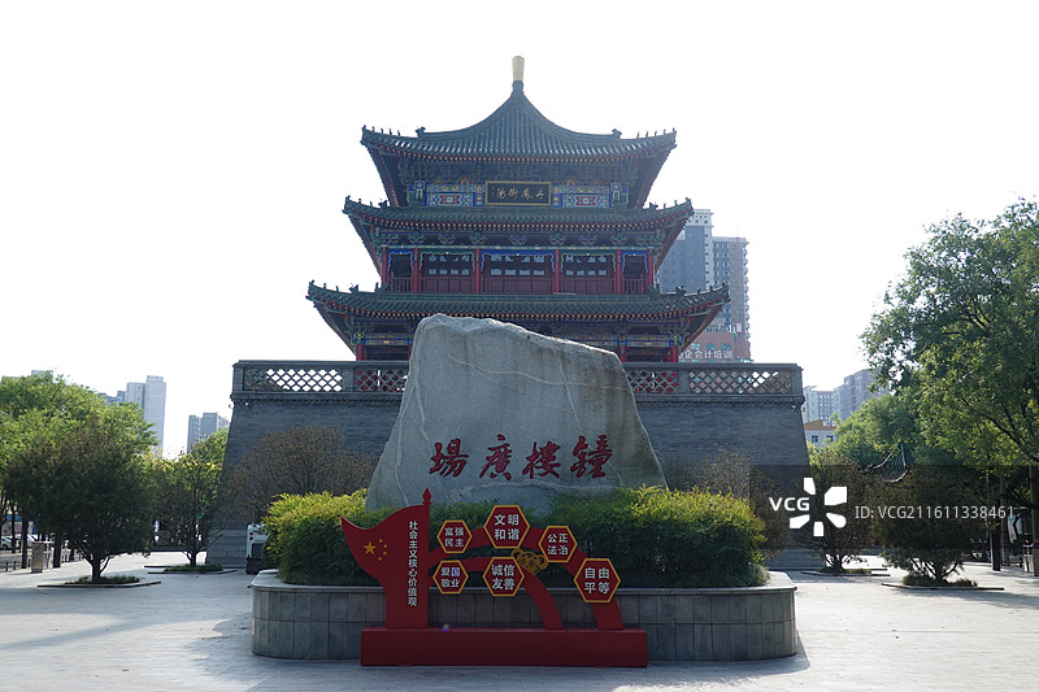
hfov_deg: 51.9
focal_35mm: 37
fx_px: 1068
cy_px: 346
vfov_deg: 35.9
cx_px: 520
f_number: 4
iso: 125
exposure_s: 1/500
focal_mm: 13.56
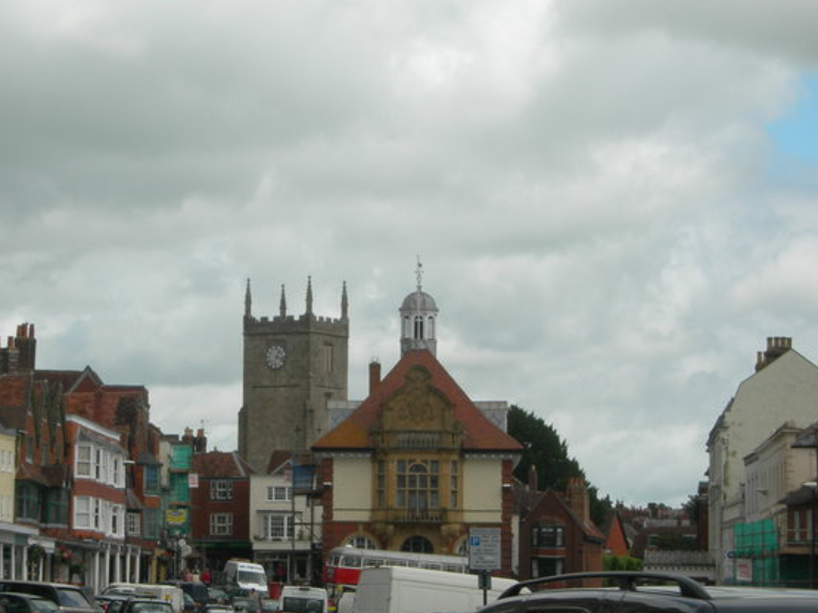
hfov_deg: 12.1
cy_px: 329
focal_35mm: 163
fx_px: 3851
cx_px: 296
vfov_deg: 9.1
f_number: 8.2
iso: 50
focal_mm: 23.4
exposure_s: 1/222
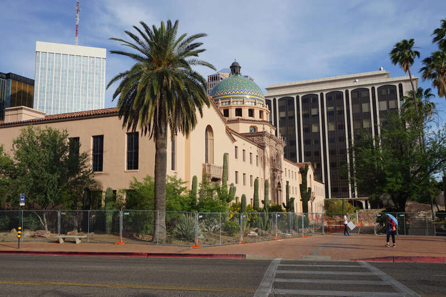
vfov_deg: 38.3
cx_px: 223
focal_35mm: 34
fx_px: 427
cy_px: 148
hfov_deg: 55.1
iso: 100
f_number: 11
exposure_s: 1/125
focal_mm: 23
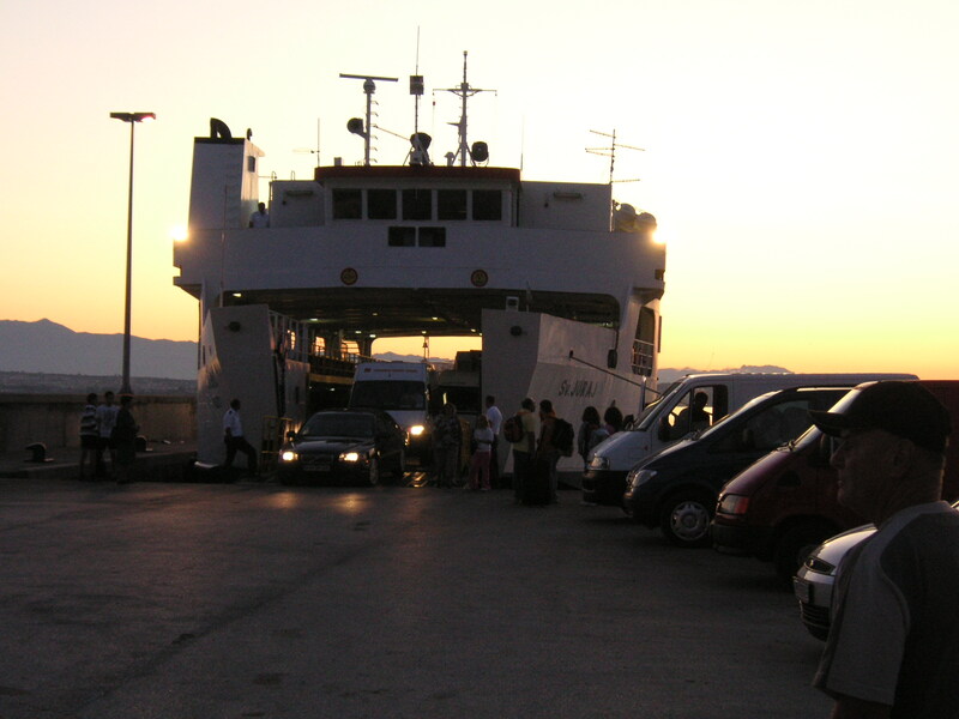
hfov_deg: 29.4
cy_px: 360
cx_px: 480
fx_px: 1828
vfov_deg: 22.3
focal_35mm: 66
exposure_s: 1/60
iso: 100
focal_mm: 11
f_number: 4
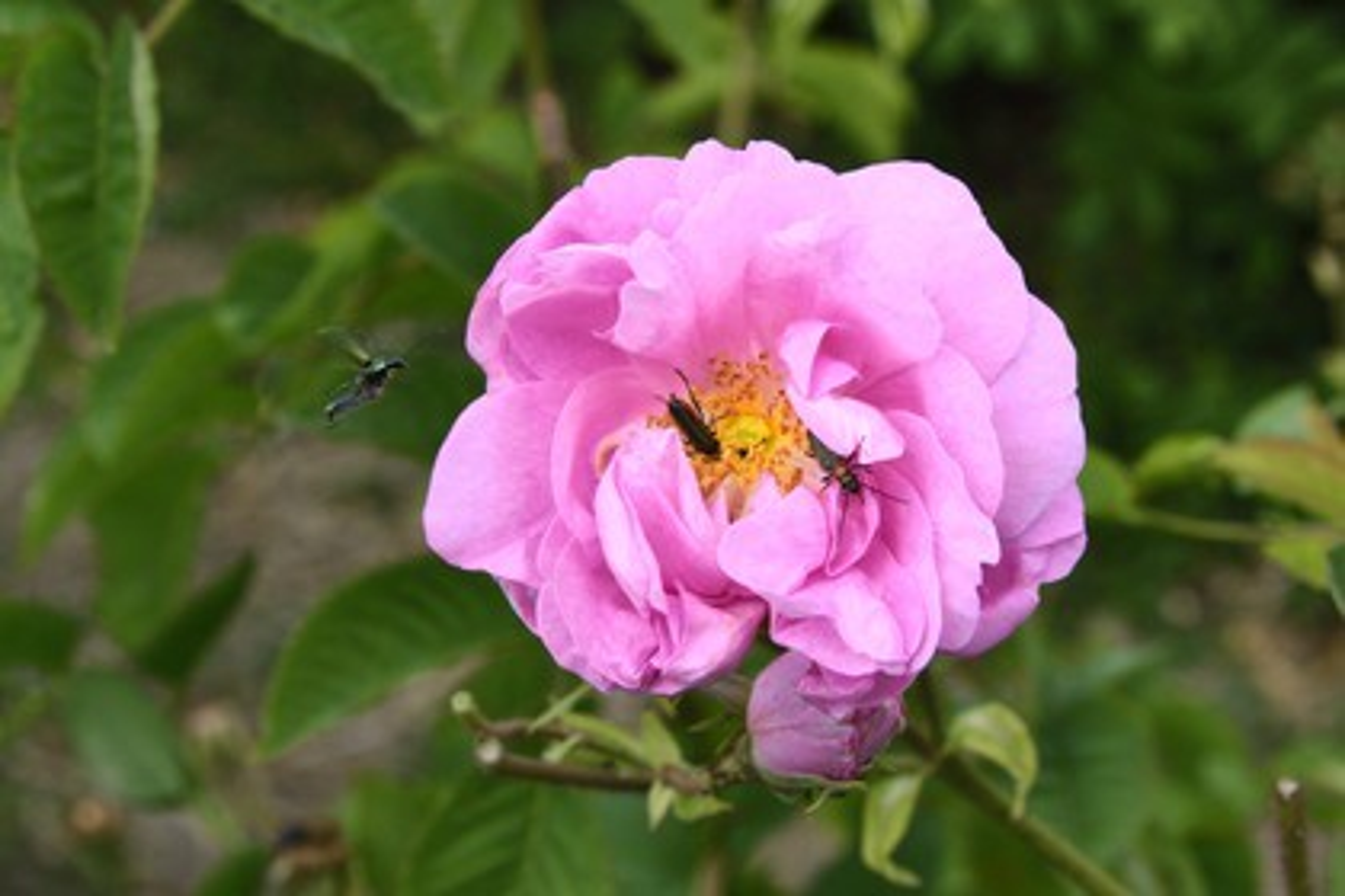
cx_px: 672
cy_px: 448
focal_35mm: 70
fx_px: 2615
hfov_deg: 28.8
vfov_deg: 19.5
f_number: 16
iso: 400
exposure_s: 1/250
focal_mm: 70
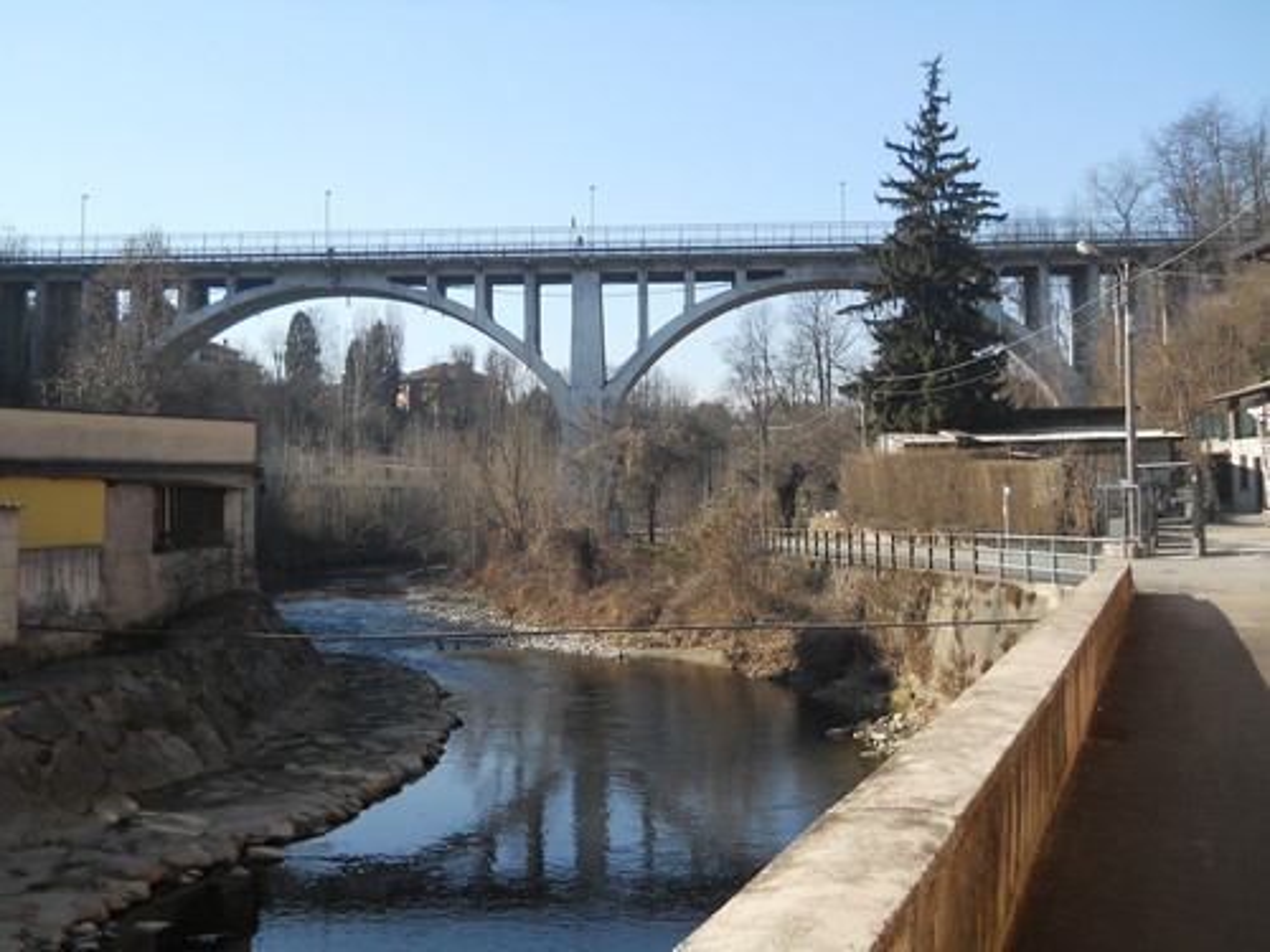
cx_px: 635
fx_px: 1504
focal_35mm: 41
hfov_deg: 45.8
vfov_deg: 35.1
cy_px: 476
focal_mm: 6.72
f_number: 5.5
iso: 80
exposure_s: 1/200
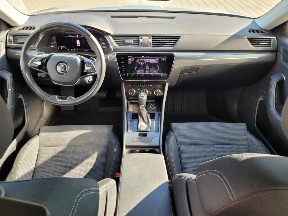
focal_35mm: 27
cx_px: 143
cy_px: 107
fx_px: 225
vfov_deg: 51.3
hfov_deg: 65.3
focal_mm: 5.4
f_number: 1.8
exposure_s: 1/100
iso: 50
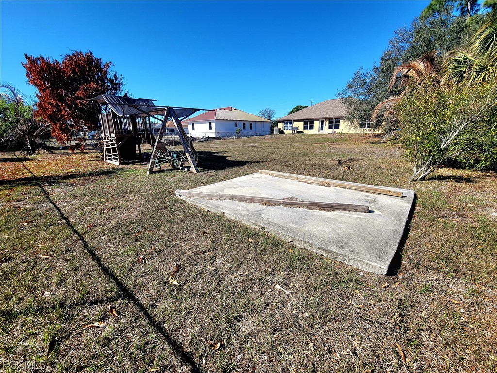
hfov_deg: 106.2
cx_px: 248
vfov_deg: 89.9
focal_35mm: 13
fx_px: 187
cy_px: 186
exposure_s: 1/1429
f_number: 2.2
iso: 50
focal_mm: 2.2
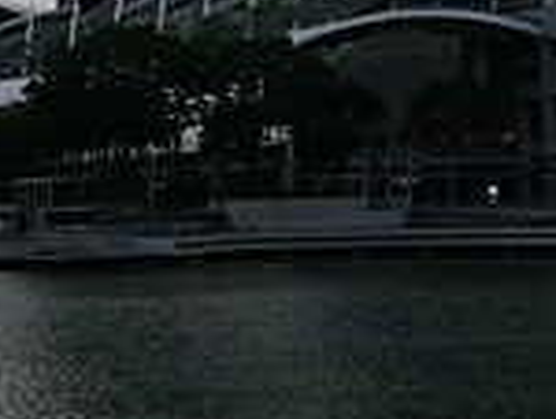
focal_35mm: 182
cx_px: 382
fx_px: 2928
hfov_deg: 10.8
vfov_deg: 7.8
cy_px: -452
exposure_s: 1/111
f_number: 2.2
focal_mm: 4.5
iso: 50
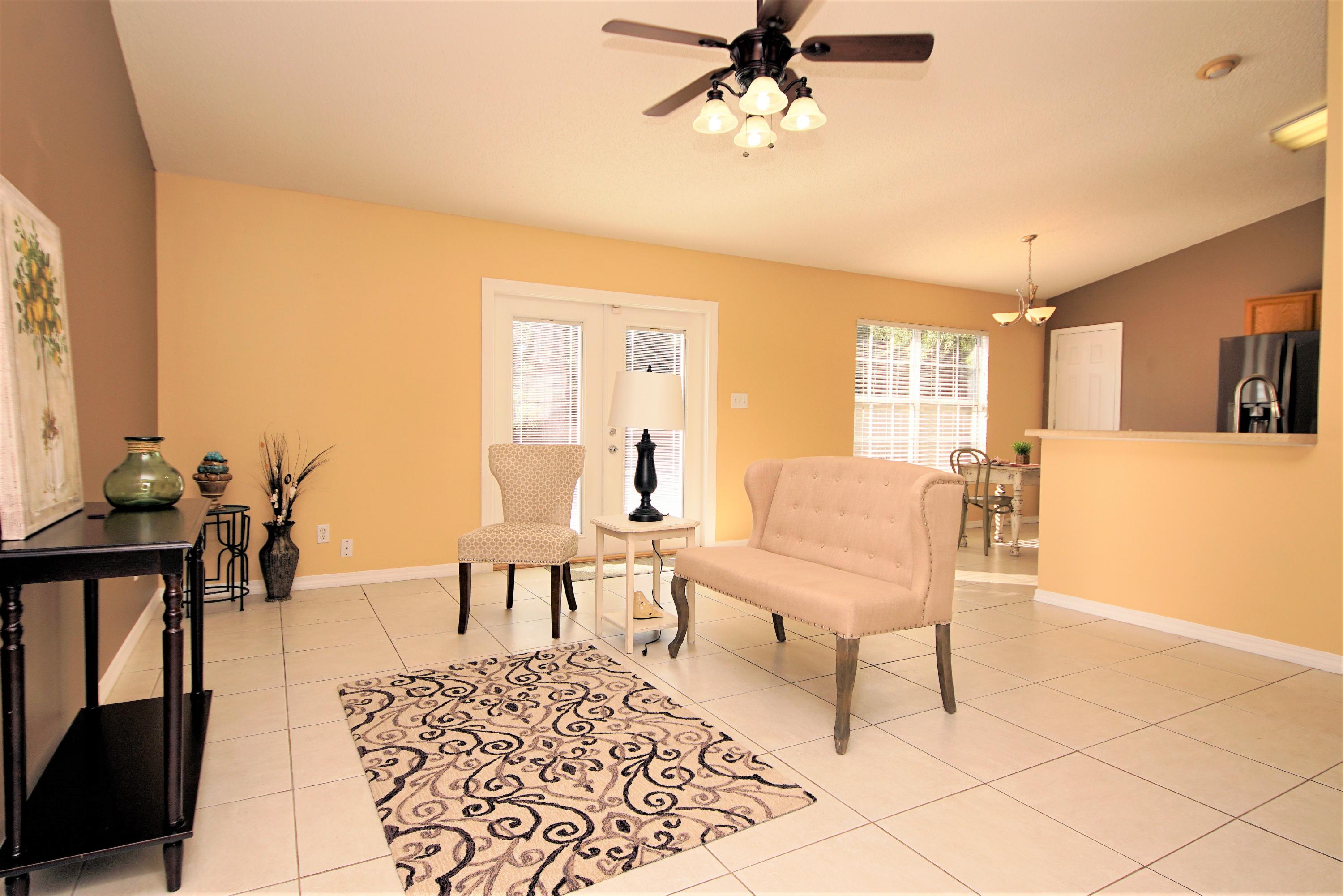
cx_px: 672
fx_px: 672
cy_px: 448
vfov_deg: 67.4
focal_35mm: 18
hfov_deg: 90.0
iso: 160
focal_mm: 12
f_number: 4.5
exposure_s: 1/160
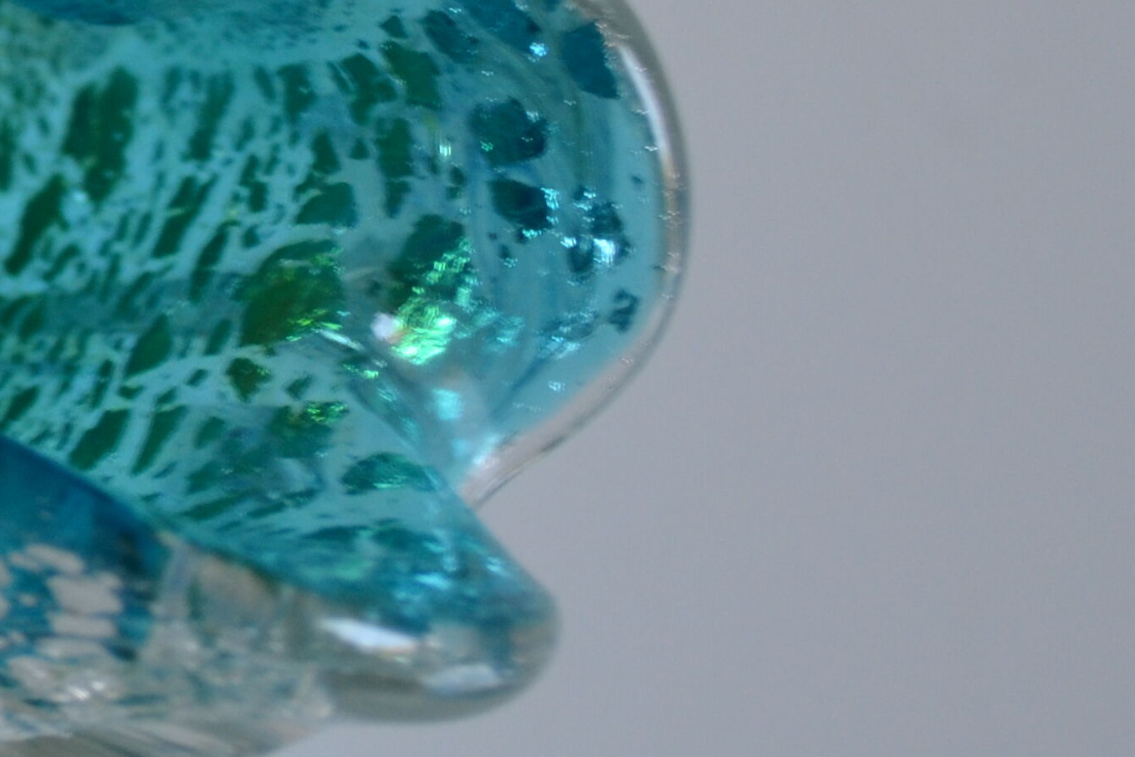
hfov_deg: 12.1
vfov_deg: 8.4
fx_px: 5139
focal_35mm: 163
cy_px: -59
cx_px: -531
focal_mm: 32
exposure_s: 1/50
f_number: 4.8
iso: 400
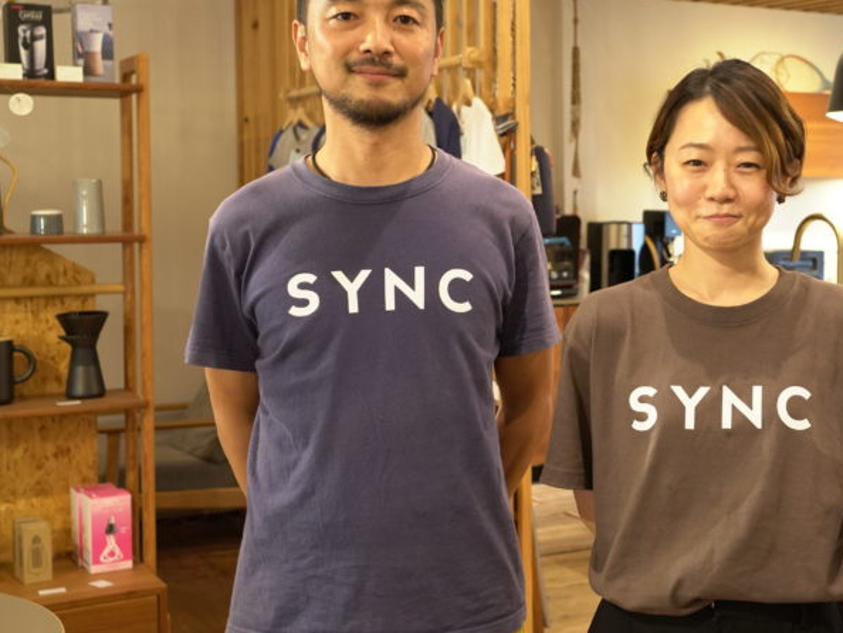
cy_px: 277
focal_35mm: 58
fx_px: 1413
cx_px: 701
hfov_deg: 32.1
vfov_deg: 25.2
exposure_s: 1/40
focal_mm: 35
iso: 3200
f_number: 5.6
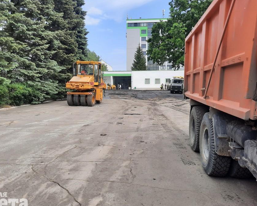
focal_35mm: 29
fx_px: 221
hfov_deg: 60.4
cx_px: 119
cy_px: 97
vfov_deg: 50.0
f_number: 2
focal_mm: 4.6
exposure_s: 1/780
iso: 32
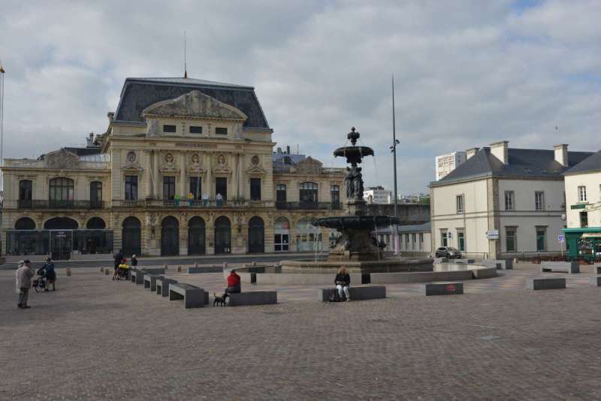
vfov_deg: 35.1
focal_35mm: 38
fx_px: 635
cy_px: 200
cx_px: 300
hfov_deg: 50.7
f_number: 10
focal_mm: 38
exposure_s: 1/250
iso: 125
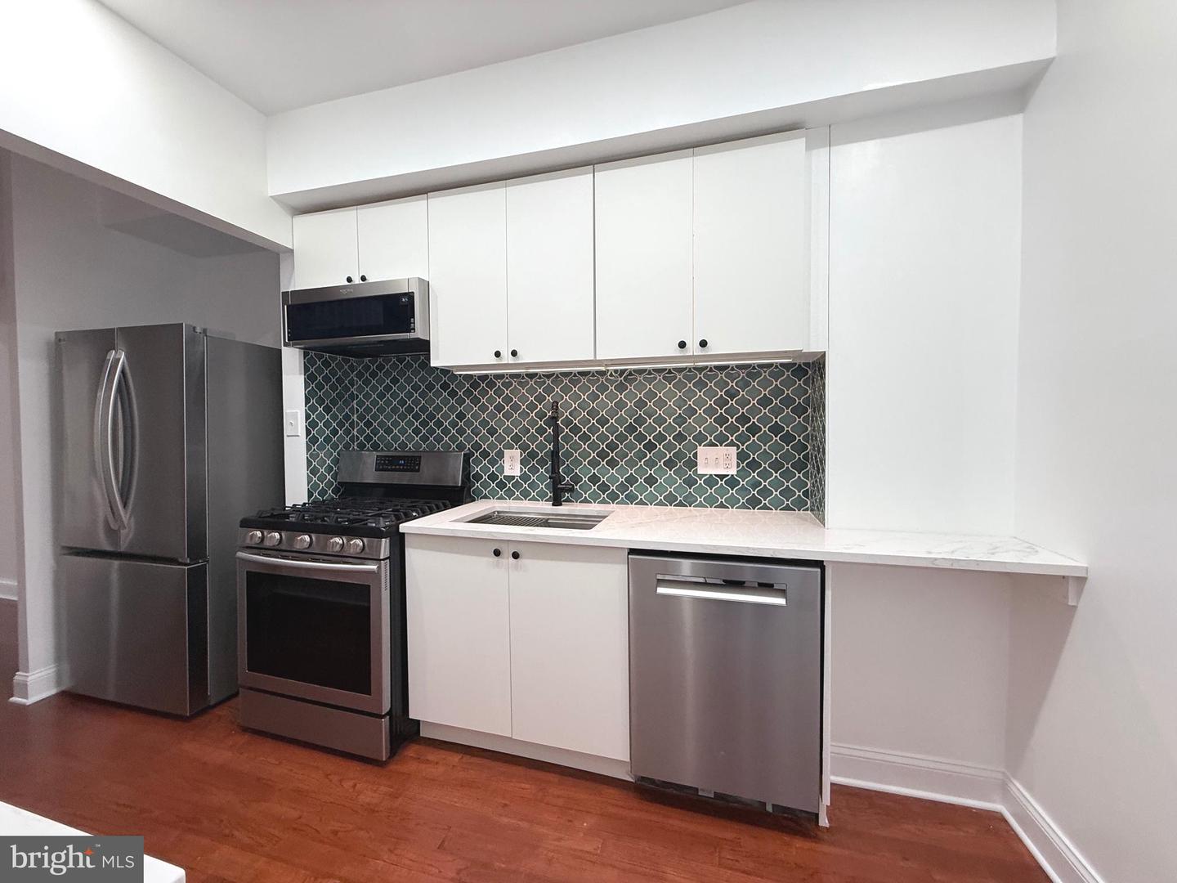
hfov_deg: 102.1
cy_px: 442
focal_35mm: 14
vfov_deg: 85.7
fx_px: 476
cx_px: 588
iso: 200
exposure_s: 1/120
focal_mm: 2.22
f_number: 2.2
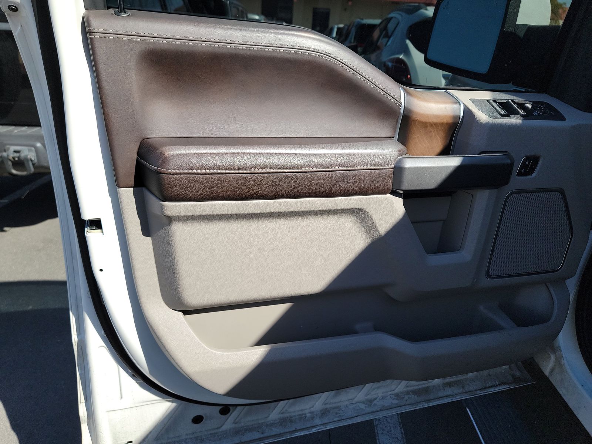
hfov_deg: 71.6
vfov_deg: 56.8
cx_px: 296
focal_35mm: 24
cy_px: 222
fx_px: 410
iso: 50
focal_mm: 6.7
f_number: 1.8
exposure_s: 1/629
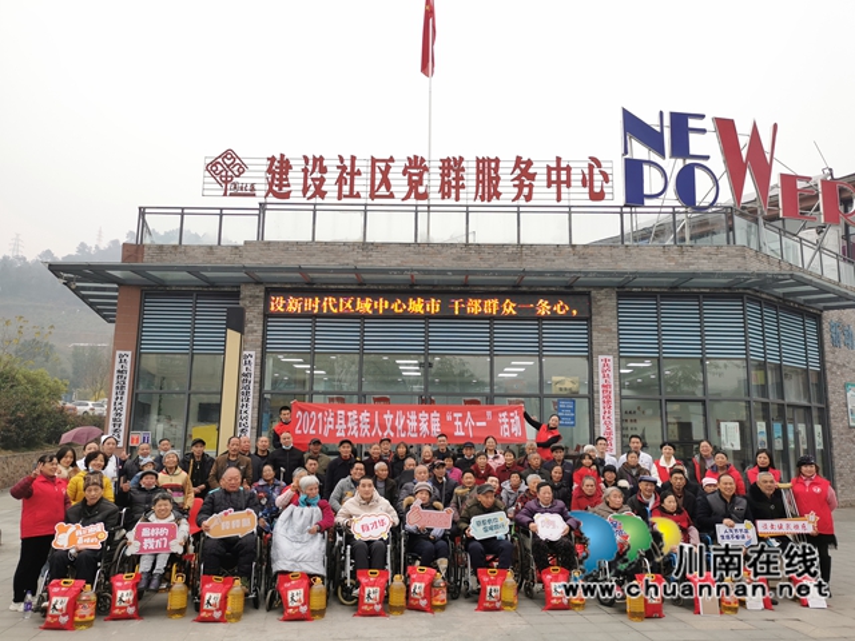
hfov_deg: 65.3
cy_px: 320
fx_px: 667
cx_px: 428
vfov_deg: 51.4
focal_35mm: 27
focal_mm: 5.58
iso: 50
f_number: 1.8
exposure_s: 1/156
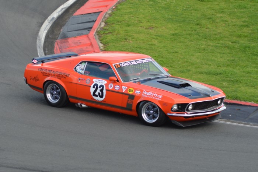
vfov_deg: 6.8
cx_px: 129
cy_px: 86
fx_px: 1451
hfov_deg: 10.2
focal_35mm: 202
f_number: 5.6
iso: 400
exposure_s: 1/800
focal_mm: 135
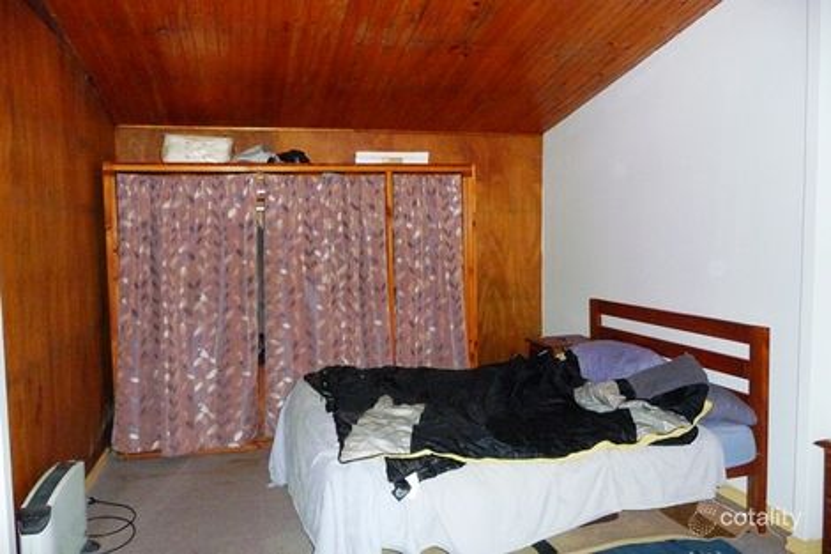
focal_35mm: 29
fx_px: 669
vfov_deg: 44.9
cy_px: 277
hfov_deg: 63.7
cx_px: 416
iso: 640
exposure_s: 1/8
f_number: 3.3
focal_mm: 4.7
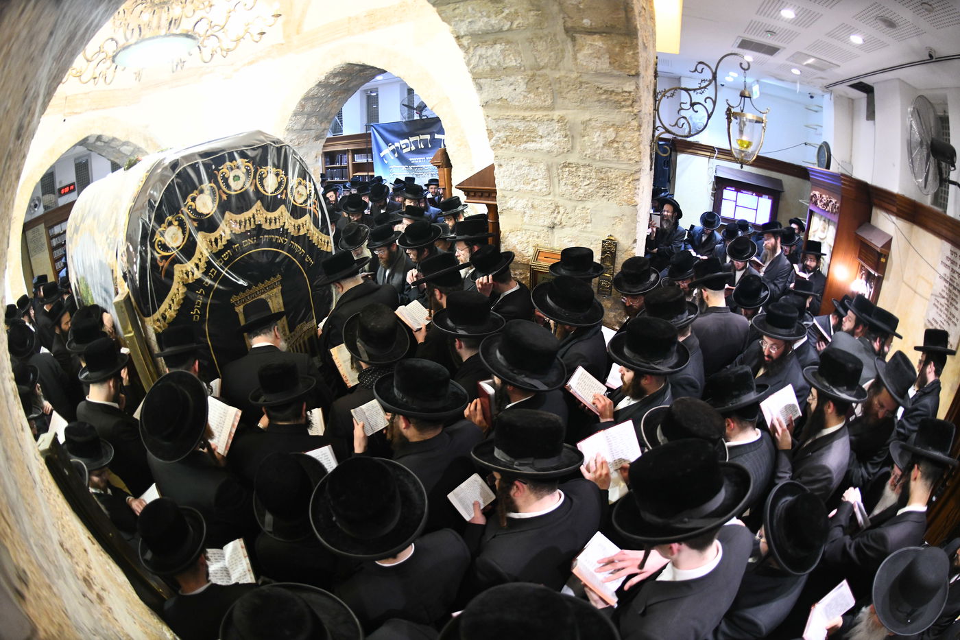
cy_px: 320
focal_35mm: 16
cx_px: 480
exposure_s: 1/60
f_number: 3.5
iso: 3200
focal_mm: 16
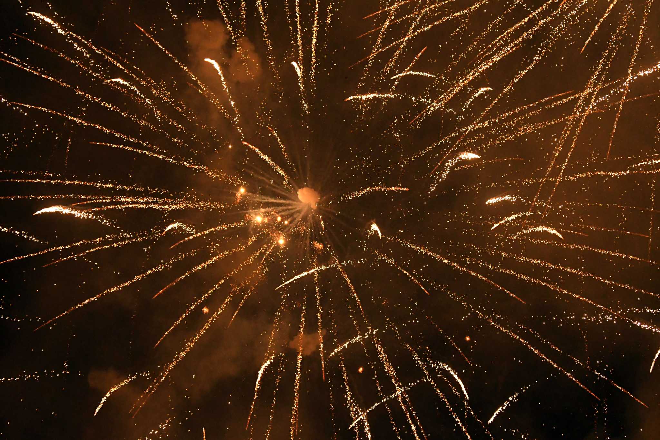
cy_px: 220
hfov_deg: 19.5
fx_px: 1925
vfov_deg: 13.0
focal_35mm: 105
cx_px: 330
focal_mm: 70
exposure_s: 1/160
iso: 4000
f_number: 3.2
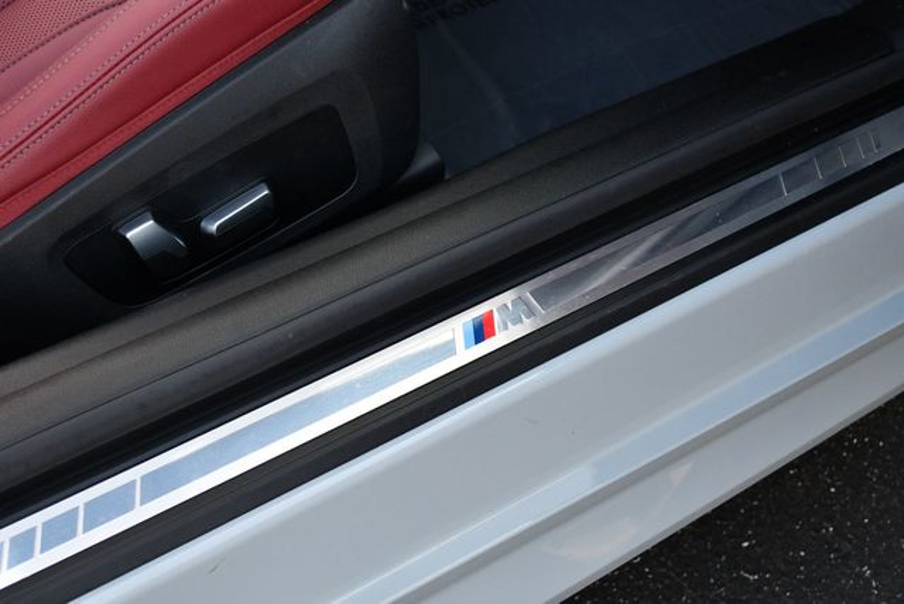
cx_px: 452
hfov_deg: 31.4
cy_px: 302
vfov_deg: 21.3
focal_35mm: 64
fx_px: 1609
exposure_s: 1/250
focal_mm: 32
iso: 450
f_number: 4.8
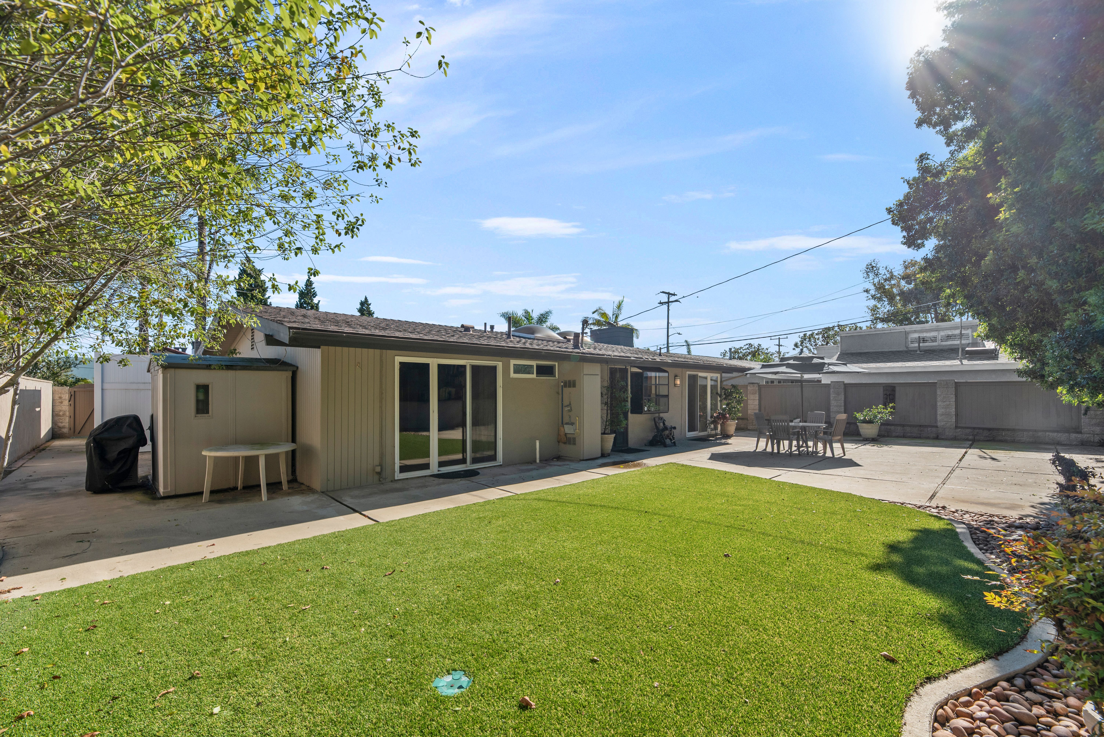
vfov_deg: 81.3
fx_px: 429
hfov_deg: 104.2
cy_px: 368
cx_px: 552
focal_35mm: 14
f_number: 9
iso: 250
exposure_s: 1/500
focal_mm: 14
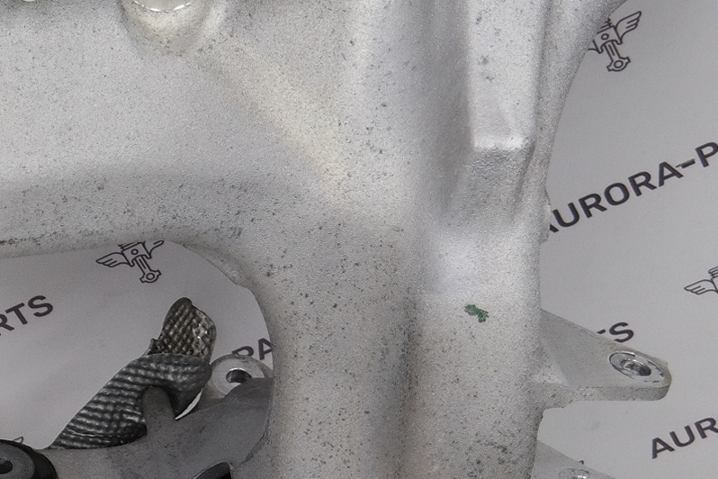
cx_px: -208
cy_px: 240
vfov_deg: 11.1
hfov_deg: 15.8
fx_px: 2453
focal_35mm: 123
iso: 200
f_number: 4
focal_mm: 22
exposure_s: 1/60
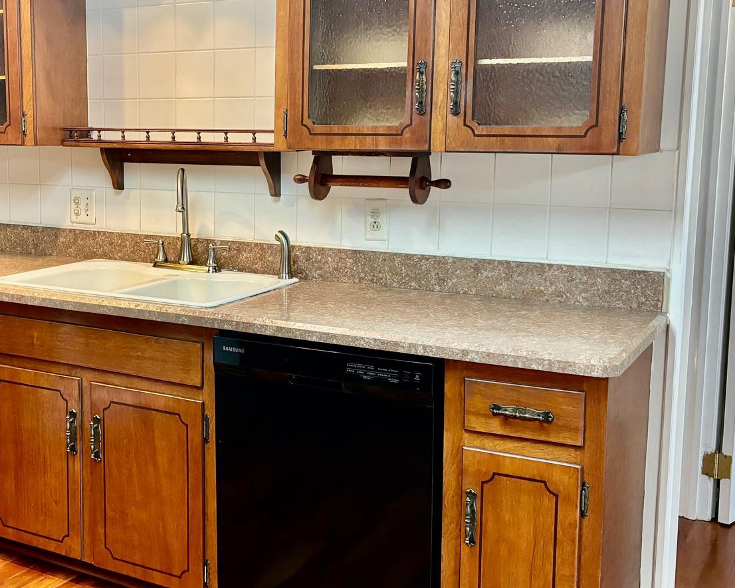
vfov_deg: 32.0
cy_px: 255
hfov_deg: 38.6
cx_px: 193
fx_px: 1022
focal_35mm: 47
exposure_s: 1/60
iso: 320
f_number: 1.6
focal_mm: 5.96
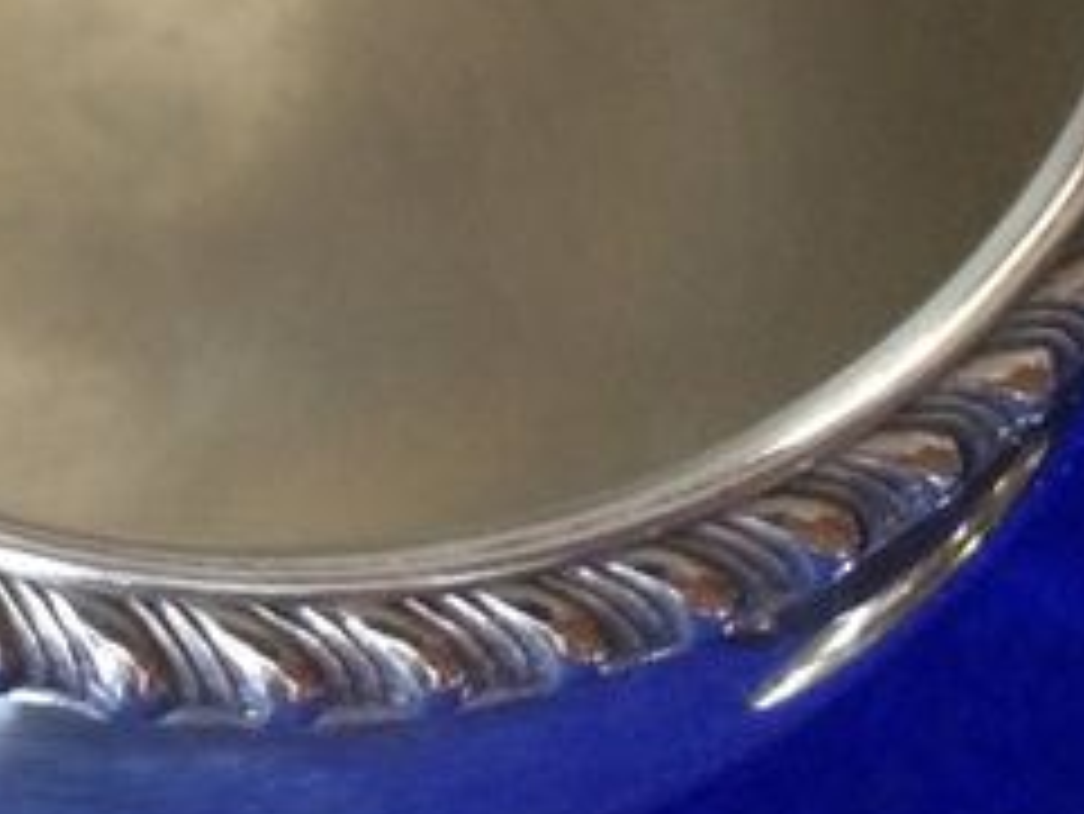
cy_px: -47
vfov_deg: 13.0
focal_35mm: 112
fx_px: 3509
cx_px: 31
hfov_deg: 17.2
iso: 320
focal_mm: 4.12
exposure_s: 1/30
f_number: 2.2
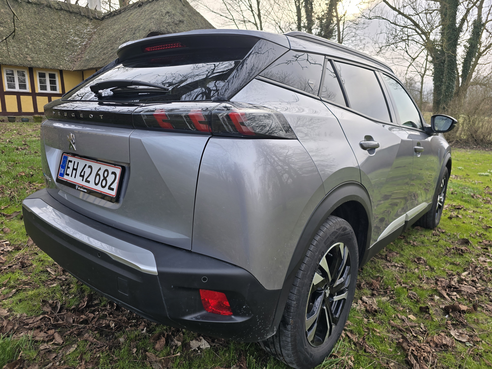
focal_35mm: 23
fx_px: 327
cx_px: 246
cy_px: 184
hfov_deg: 73.9
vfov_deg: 58.9
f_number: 1.7
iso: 12
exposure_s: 1/180
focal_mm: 6.3
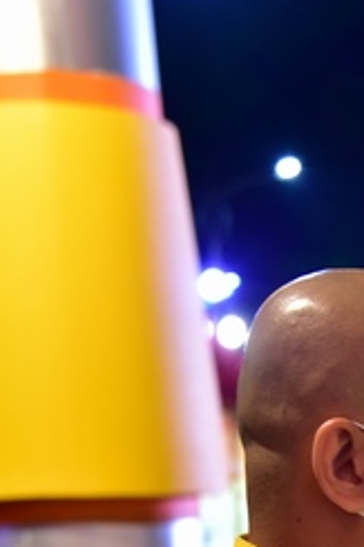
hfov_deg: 13.2
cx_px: 429
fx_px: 1534
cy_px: 627
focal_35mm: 101
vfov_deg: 19.2
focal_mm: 38
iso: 2000
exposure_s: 1/60
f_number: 4
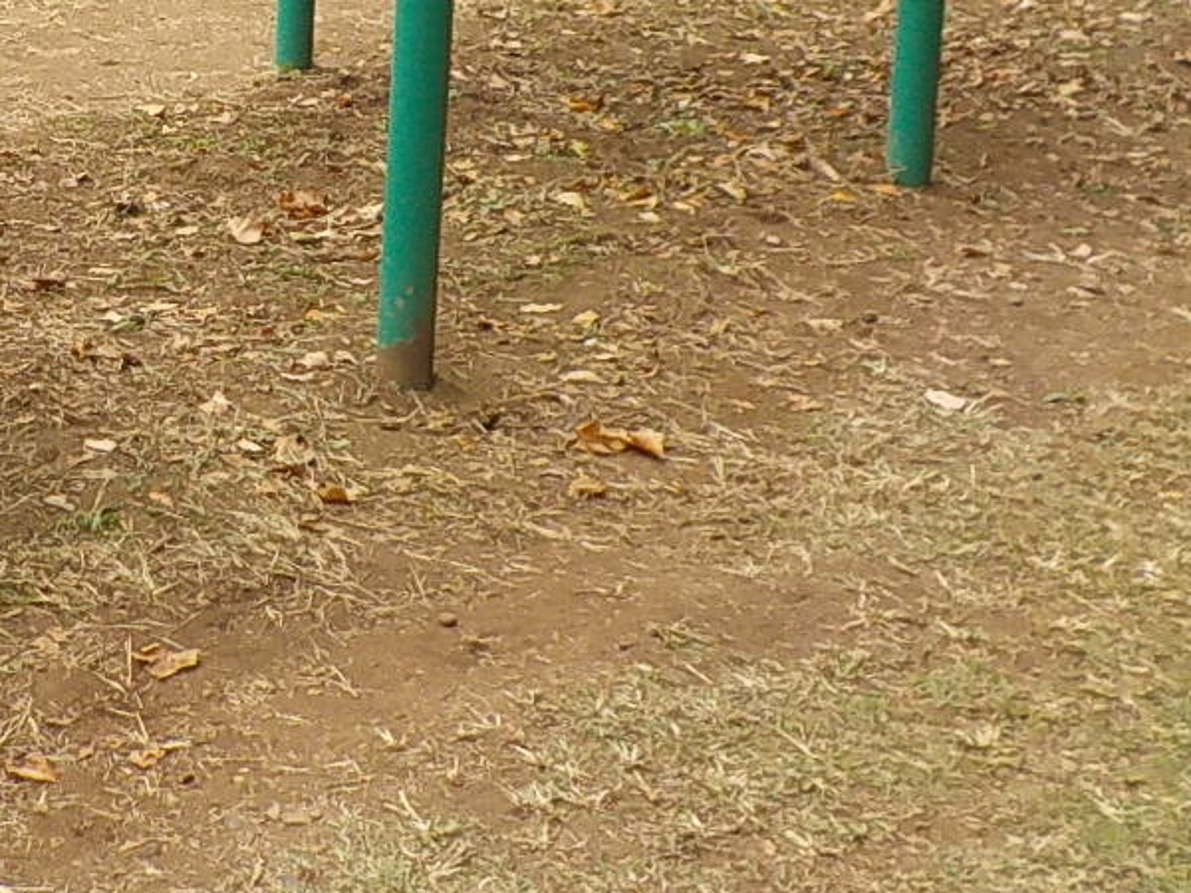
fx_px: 2752
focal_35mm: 80
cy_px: 32
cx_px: -16
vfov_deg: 18.0
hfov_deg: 23.3
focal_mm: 4.1
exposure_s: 1/250
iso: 125
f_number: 3.3
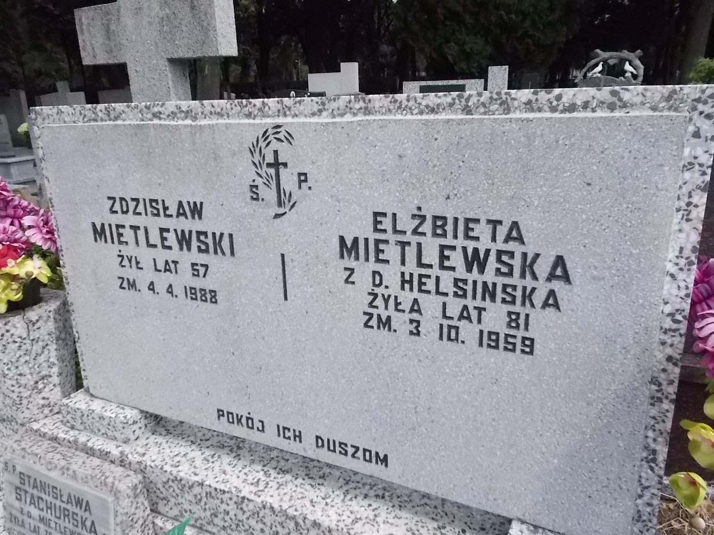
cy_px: 268
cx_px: 357
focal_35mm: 26
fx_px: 536
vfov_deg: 53.1
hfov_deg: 67.3
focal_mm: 4.6
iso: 400
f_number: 8
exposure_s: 1/640
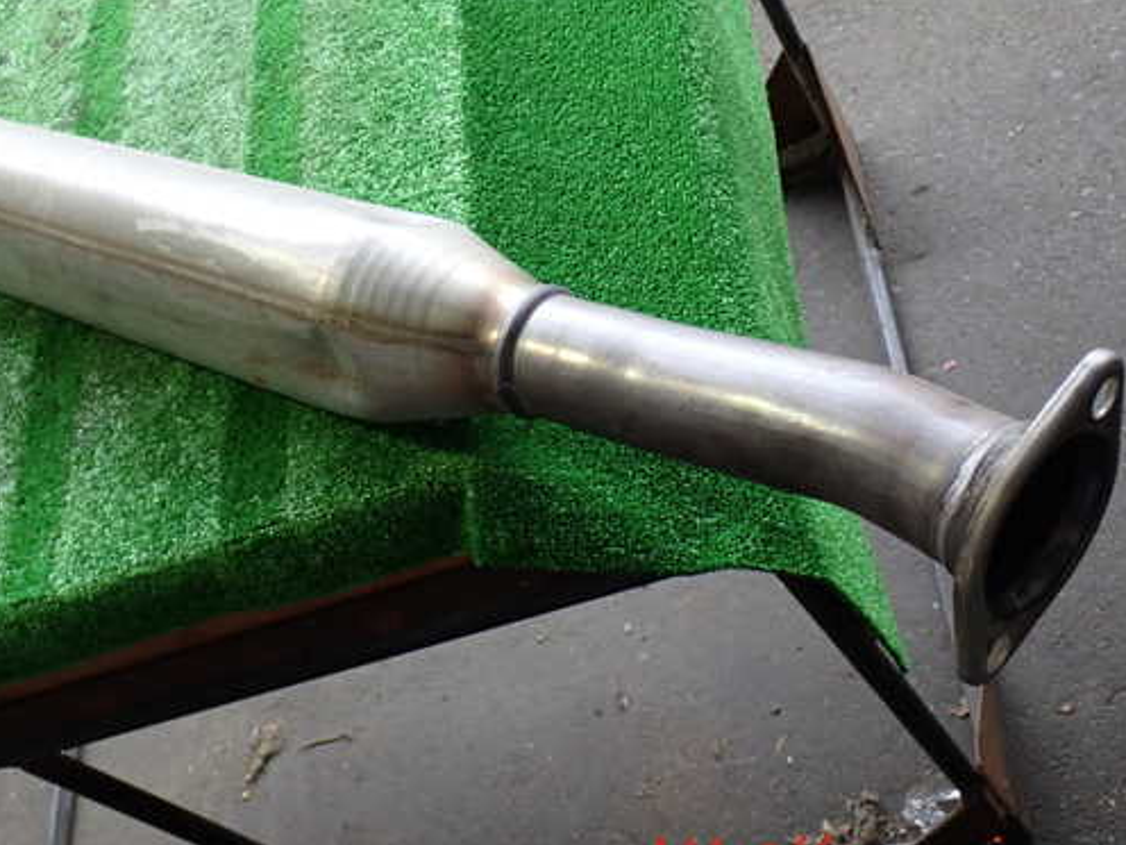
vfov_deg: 31.5
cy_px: 377
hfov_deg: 41.2
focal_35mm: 46
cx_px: 488
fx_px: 1496
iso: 200
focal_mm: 6.83
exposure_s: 1/40
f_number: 2.7
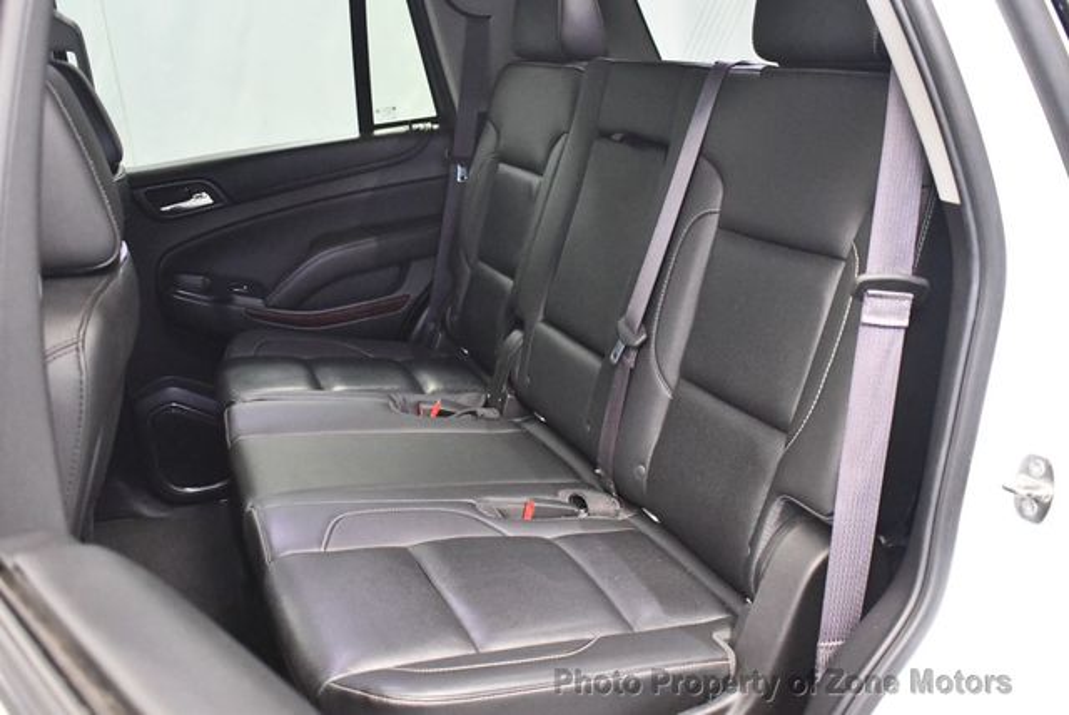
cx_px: 534
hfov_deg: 53.1
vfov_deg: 36.9
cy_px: 358
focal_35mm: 36
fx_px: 1070
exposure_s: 1/60
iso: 5600
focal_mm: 18
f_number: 3.5
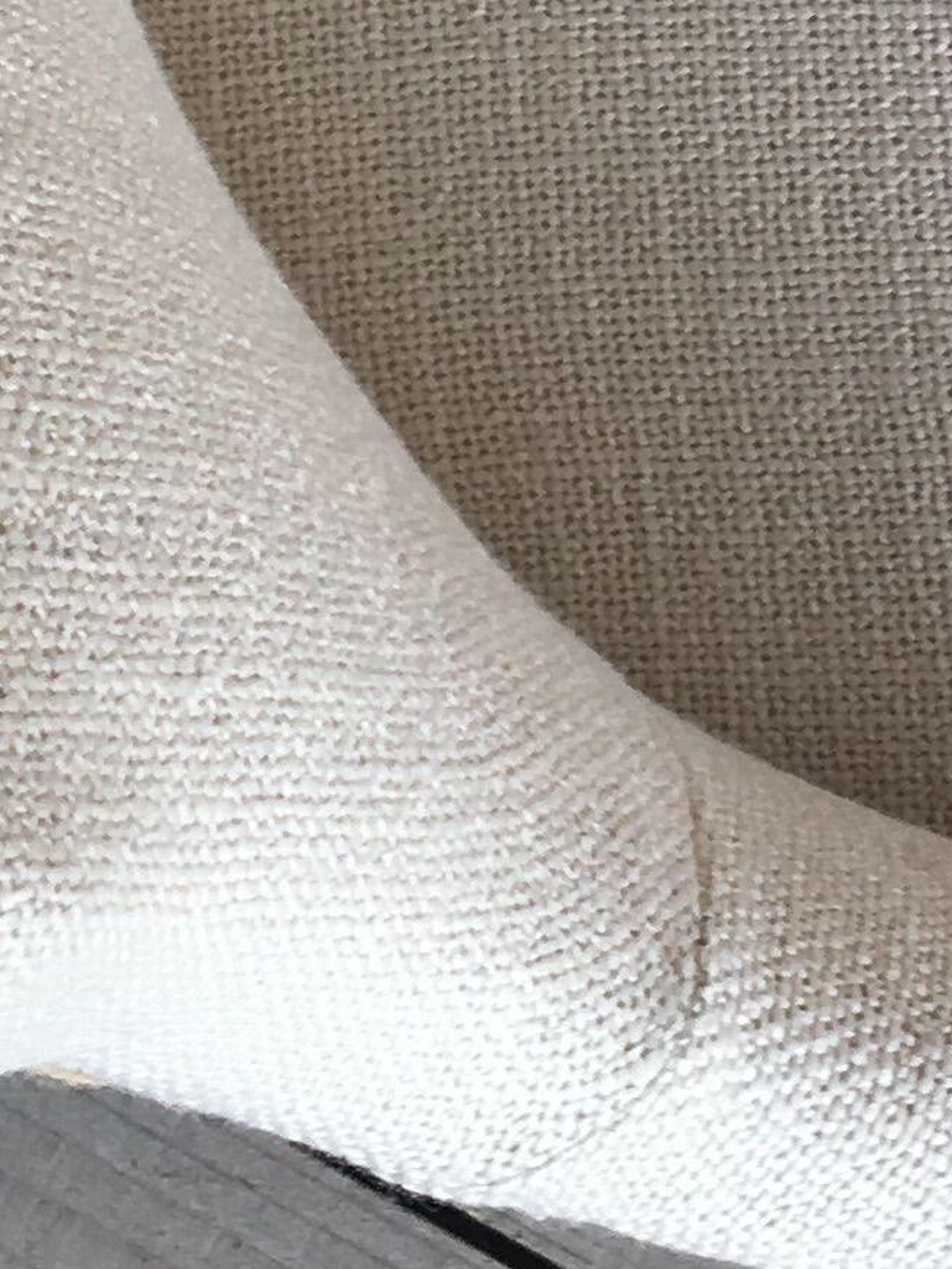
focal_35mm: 135
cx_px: 513
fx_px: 4948
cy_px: -484
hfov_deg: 11.0
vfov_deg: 13.9
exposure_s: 1/195
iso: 25
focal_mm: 4.15
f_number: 2.2
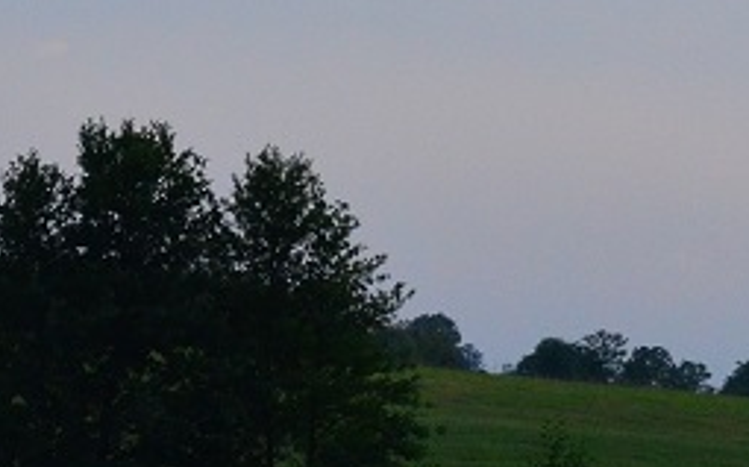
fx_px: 8527
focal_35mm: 418
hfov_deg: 5.0
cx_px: -251
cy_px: 633
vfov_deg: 3.1
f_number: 5
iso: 1600
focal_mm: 70
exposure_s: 1/2500
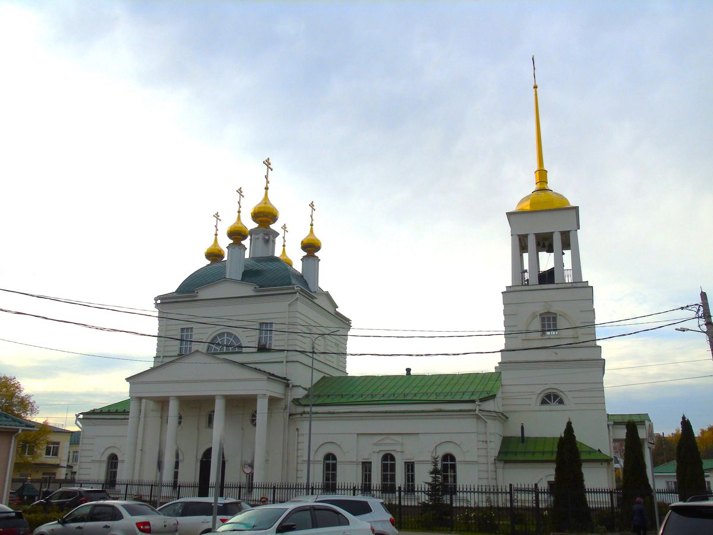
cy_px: 268
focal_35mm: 34
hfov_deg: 54.0
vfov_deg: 41.8
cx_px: 356
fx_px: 700
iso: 80
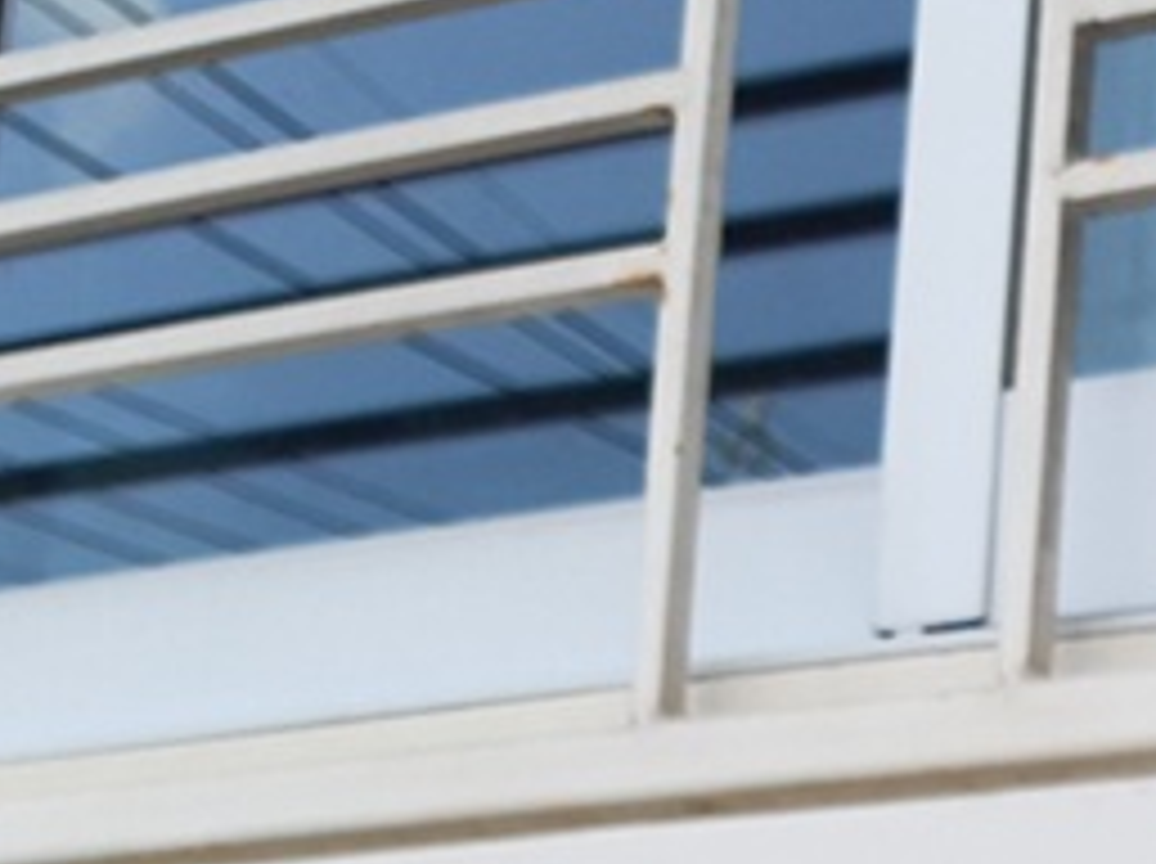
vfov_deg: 12.9
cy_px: 1501
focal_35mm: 105
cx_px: 2110
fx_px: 3502
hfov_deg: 15.8
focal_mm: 3.92
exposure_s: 1/350
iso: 40
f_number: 1.7
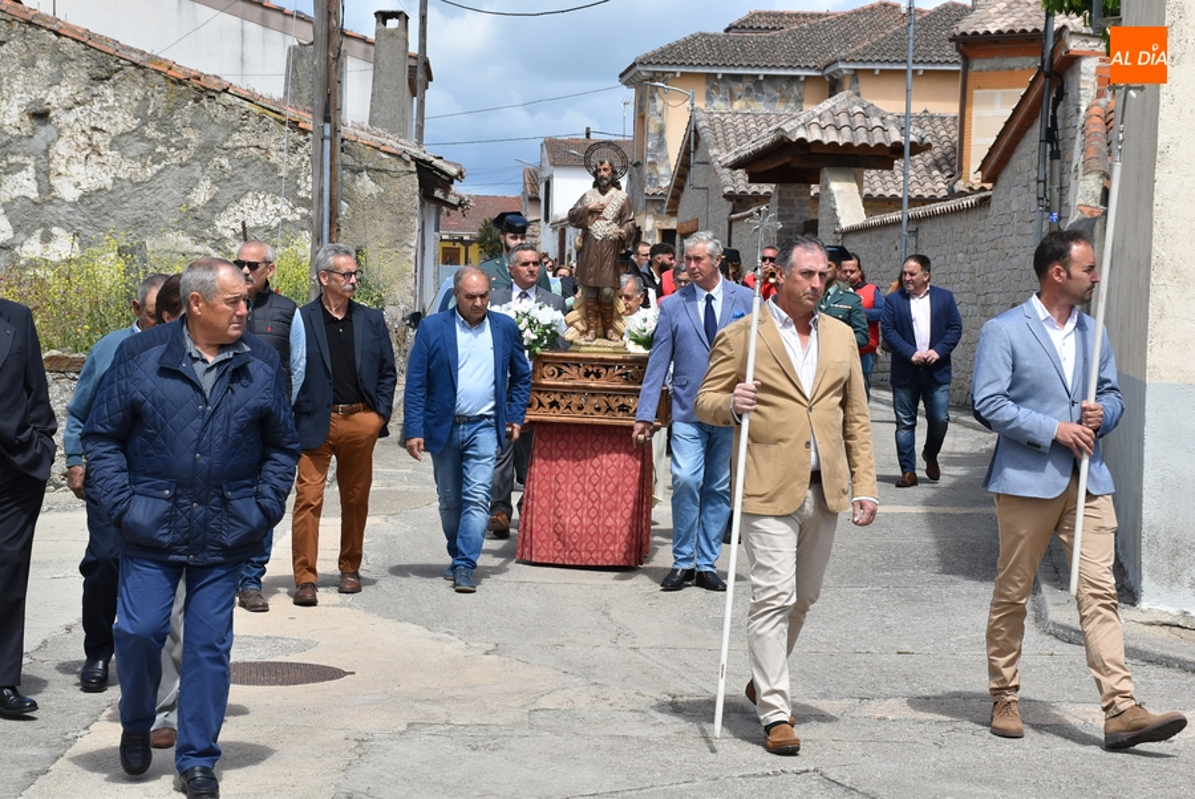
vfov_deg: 16.3
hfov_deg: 24.2
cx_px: 598
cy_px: 400
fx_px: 2791
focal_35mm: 84
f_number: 9
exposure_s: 1/320
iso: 200
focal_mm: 56
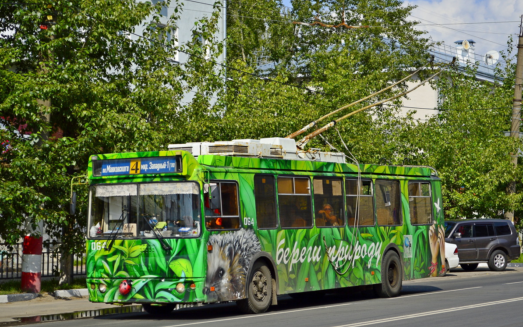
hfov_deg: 24.5
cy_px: 173
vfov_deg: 15.4
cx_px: 262
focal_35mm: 85
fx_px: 1204
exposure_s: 1/800
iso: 100
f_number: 5.6
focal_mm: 55
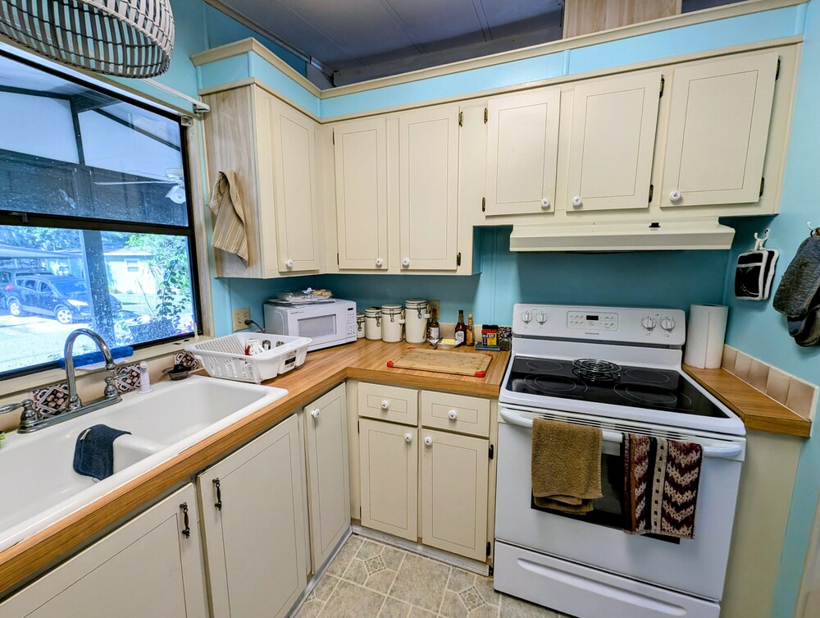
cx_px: 410
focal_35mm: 13
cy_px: 309
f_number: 2.2
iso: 65
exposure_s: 1/120
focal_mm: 1.95
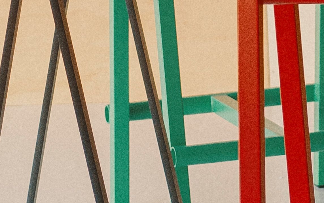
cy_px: -303
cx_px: 644
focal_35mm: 466
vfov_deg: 2.8
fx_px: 4116
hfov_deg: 4.4
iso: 640
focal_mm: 55
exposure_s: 1/250
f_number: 3.5
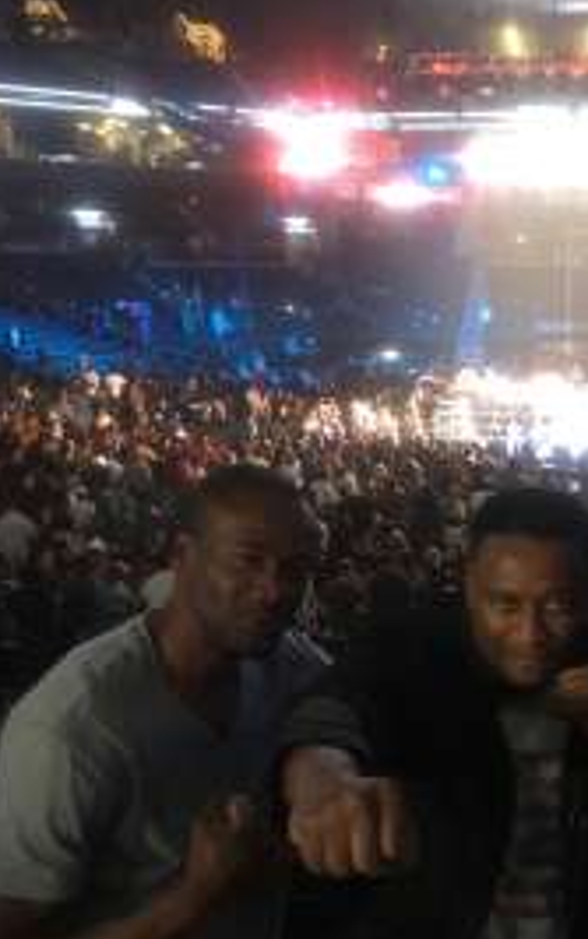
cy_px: 552
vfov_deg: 43.3
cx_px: 511
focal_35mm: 46
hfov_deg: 27.2
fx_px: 1179
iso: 320
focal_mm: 4.15
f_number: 2.2
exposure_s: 1/15
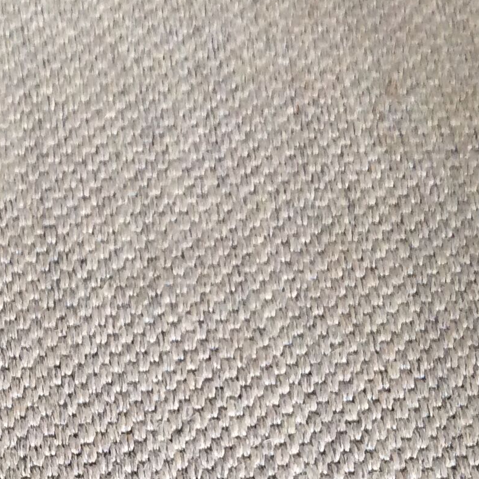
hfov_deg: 18.5
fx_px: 1456
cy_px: 438
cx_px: 75
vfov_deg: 18.4
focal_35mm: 93
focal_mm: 3.3
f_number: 2.4
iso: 125
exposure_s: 1/25
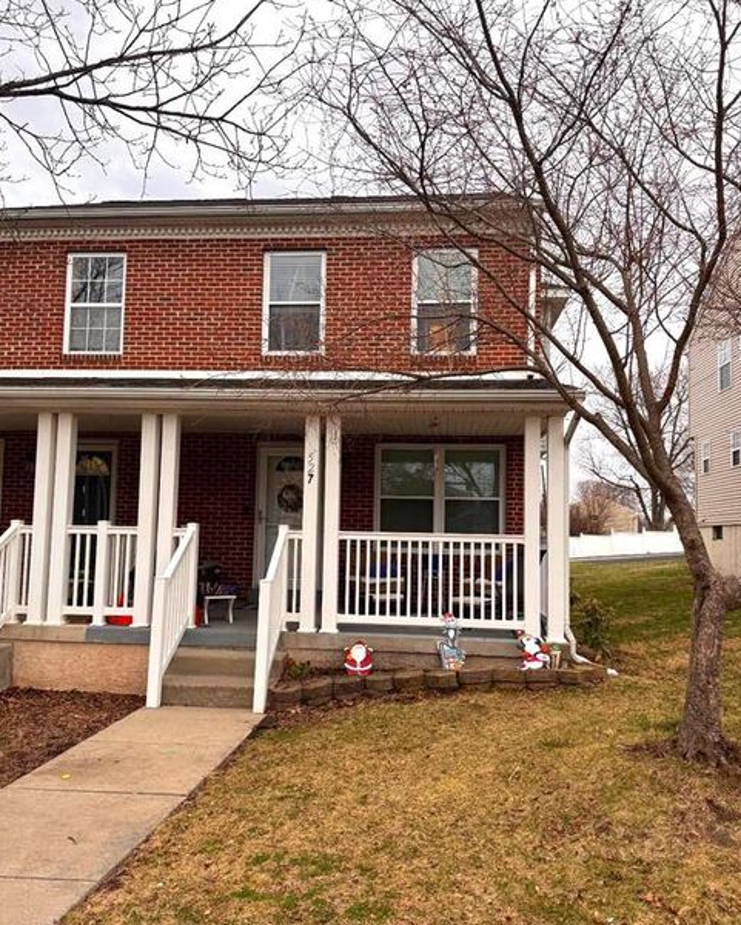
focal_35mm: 26
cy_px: 484
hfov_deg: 54.9
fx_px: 713
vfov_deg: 66.0
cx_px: 371
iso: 200
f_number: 1.78
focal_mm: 6.76
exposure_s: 1/121
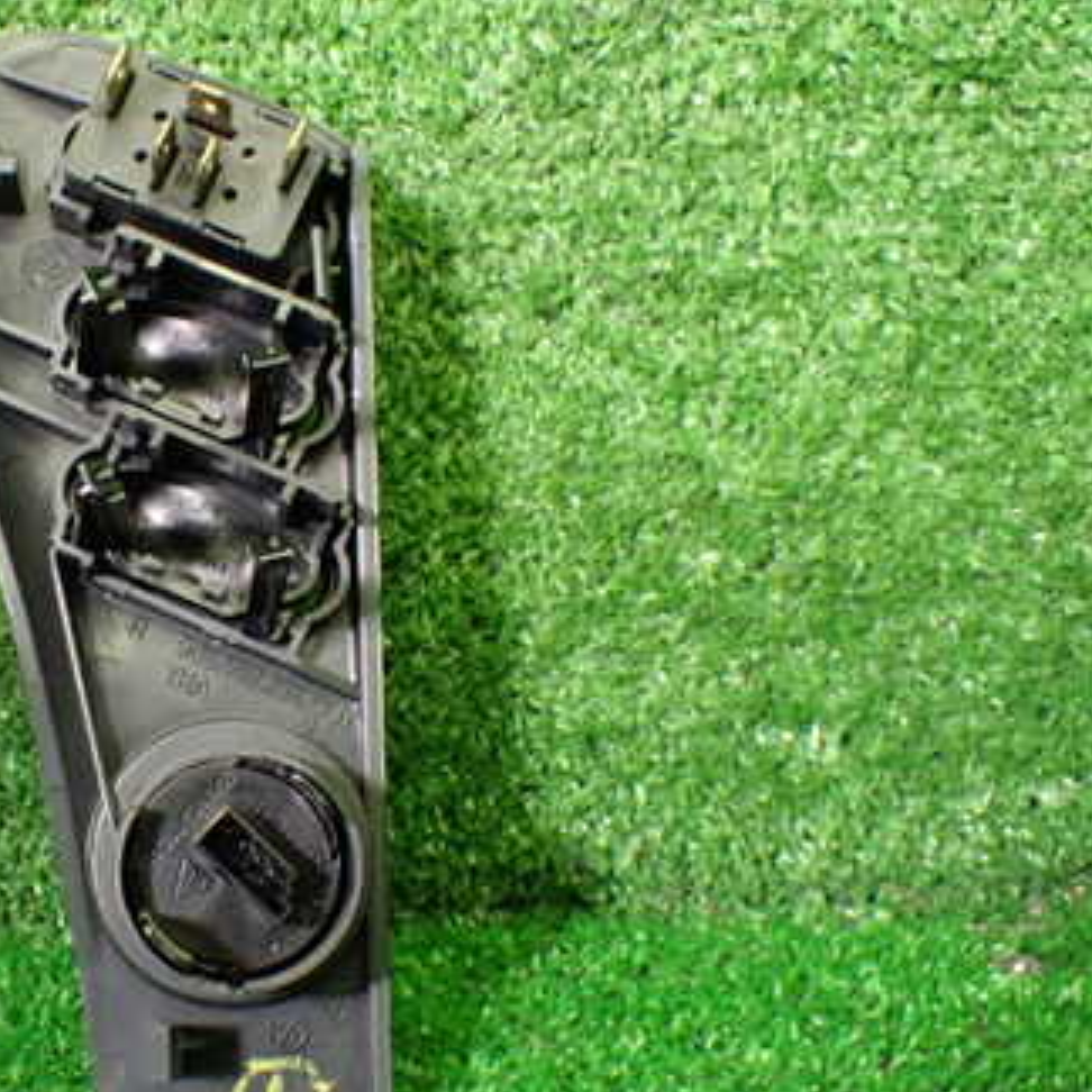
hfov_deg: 28.2
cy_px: 593
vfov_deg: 29.1
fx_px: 2106
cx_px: 165
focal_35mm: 59
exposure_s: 1/125
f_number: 2.5
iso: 800
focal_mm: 6.37
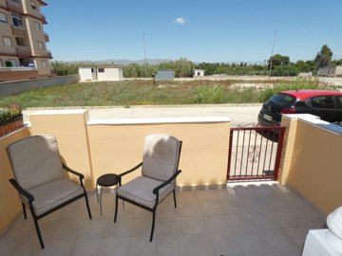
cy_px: 128
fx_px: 198
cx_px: 171
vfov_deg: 66.0
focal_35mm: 20
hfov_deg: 81.7
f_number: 4
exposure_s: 1/800
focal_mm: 3.6
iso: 80
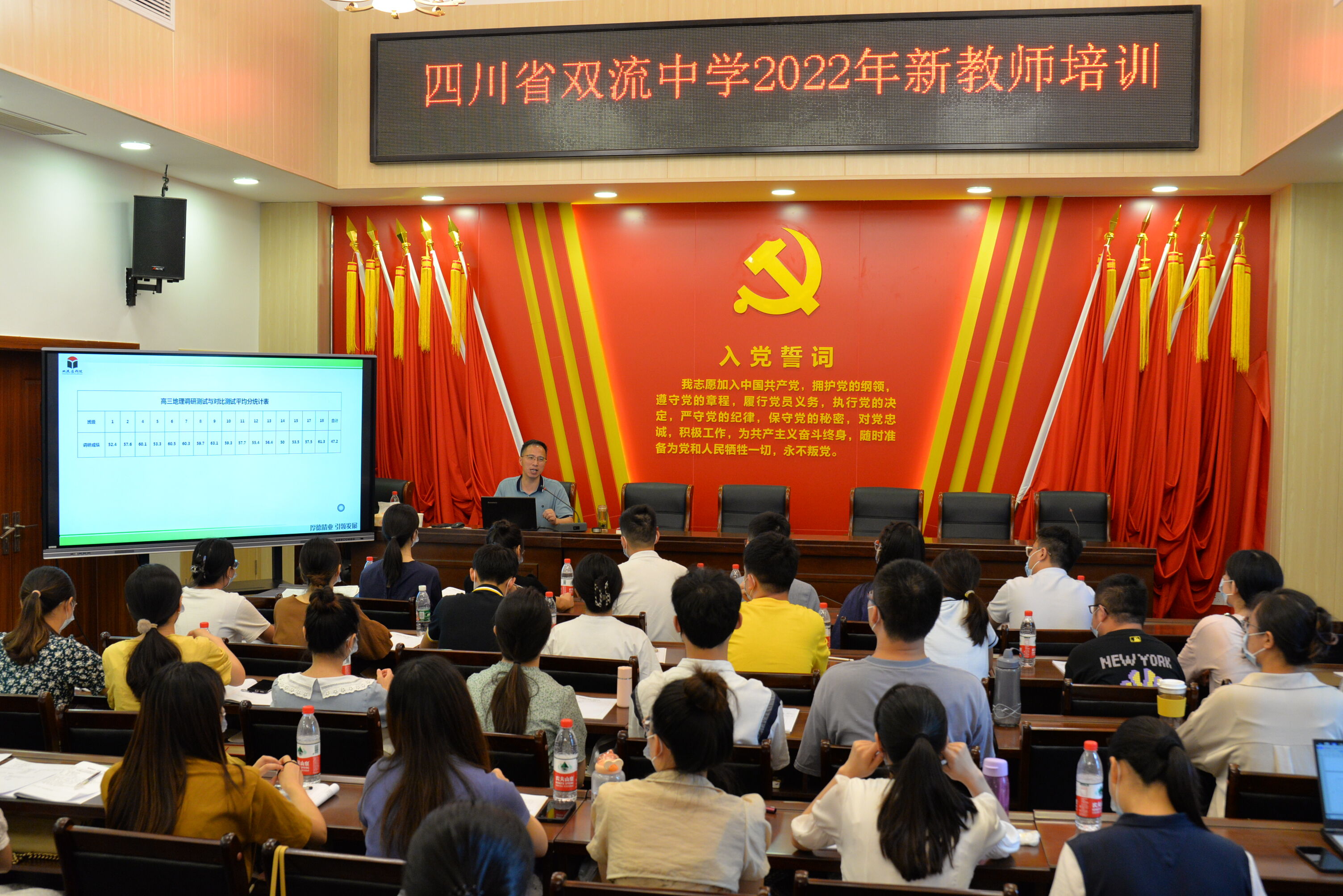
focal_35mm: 35
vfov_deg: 37.9
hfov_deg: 54.4
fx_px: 1306
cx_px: 672
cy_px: 448
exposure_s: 1/100
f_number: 5
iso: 1600
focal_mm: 35
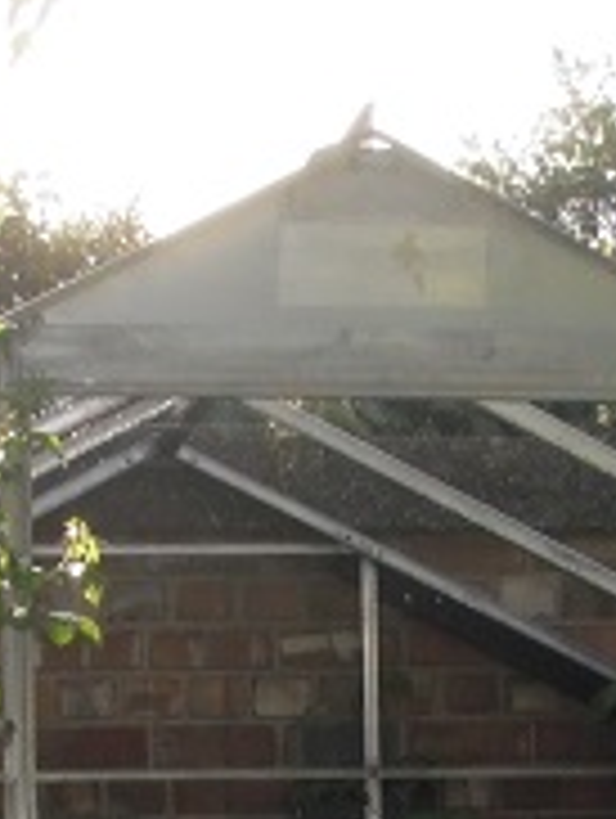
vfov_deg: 14.9
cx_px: 301
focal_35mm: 125
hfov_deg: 11.9
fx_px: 2959
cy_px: 1130
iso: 100
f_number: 6.6
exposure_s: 1/125
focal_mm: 6.7
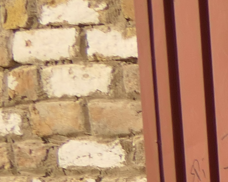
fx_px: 1625
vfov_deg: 6.1
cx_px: 875
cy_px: 461
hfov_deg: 6.6
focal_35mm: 241
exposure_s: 1/800
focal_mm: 11.5
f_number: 5
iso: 125
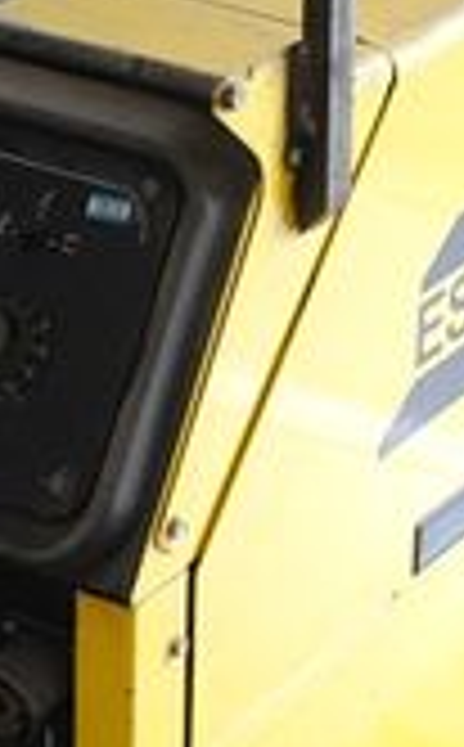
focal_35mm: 161
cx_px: 50
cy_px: 511
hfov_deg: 8.1
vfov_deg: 13.0
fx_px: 3271
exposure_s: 1/30
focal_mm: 29
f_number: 4.5
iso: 250
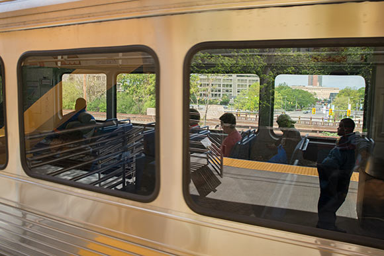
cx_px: 192
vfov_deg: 53.2
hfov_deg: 73.7
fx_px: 256
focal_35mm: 24
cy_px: 128
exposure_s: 1/500
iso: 200
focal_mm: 24
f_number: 4.8
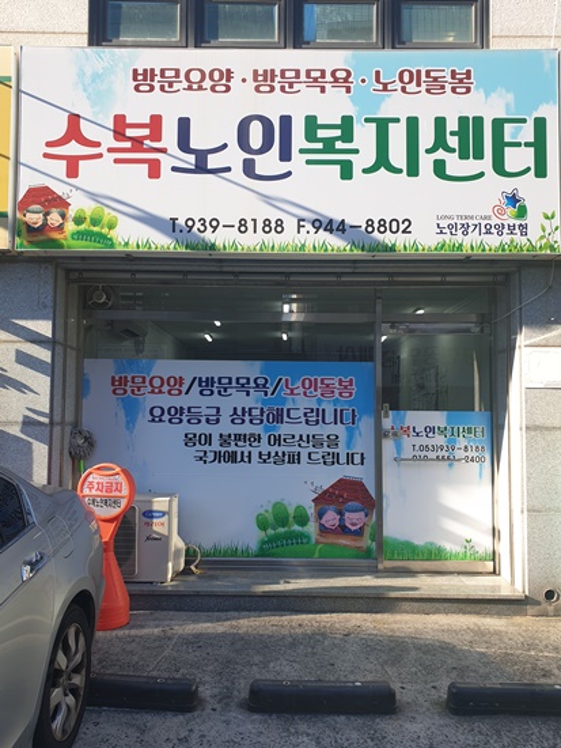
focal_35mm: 26
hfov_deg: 53.1
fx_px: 561
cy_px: 374
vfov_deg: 67.3
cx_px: 280
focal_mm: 4.3
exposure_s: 1/296
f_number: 2.4
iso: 50
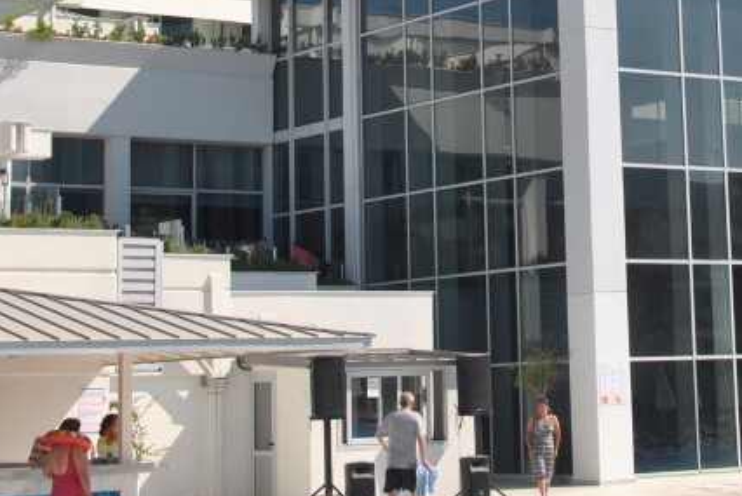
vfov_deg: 13.9
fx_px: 2001
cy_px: -14
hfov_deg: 20.8
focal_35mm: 97
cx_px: 551
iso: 100
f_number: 8
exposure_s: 1/250
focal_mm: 24
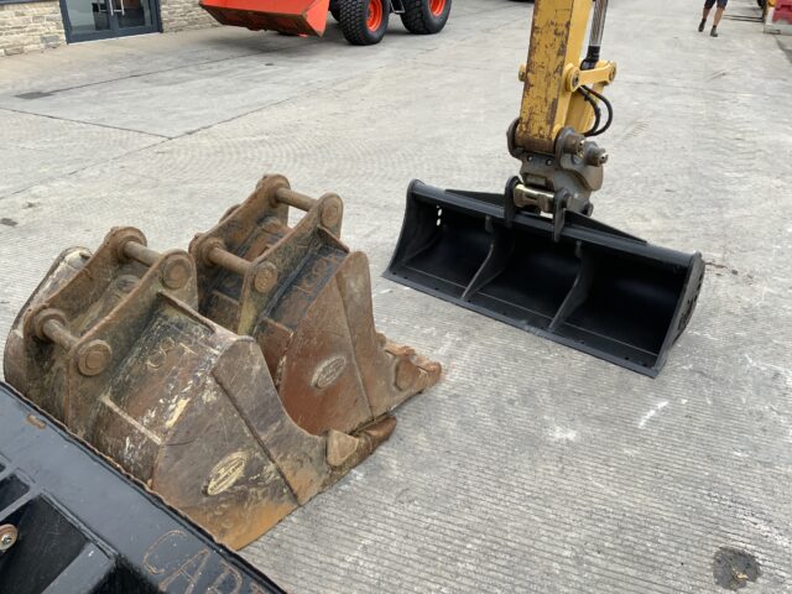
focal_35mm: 29
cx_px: 396
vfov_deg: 48.2
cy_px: 297
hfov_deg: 61.7
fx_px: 664
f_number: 1.8
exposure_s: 1/432
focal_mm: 3
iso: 16
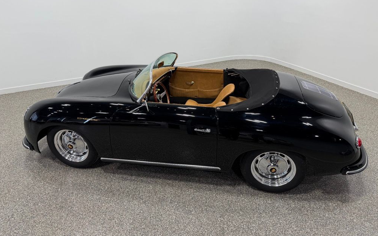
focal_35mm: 26
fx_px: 268
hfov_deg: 70.4
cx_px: 192
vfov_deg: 47.6
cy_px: 110
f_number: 1.78
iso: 64
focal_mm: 6.76
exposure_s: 1/192
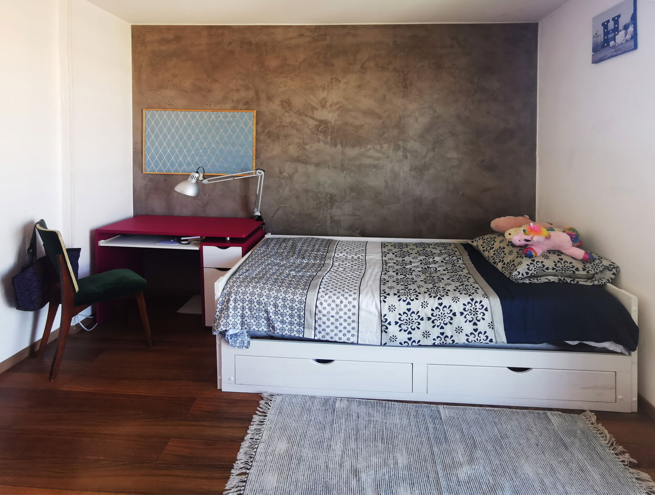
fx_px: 323
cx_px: 328
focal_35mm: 17
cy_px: 248
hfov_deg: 90.9
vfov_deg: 75.0
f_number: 2.2
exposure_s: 1/50
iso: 160
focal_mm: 2.26
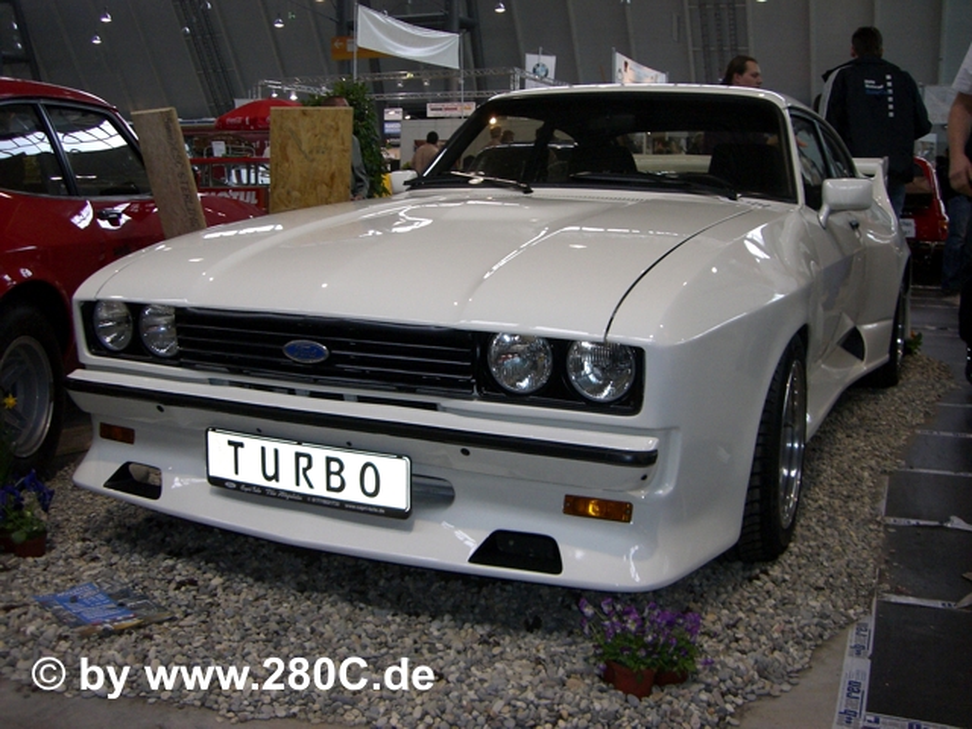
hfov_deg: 49.0
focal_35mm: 38
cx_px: 486
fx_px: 1067
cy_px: 364
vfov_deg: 37.7
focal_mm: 6.2
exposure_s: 1/60
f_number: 2.7
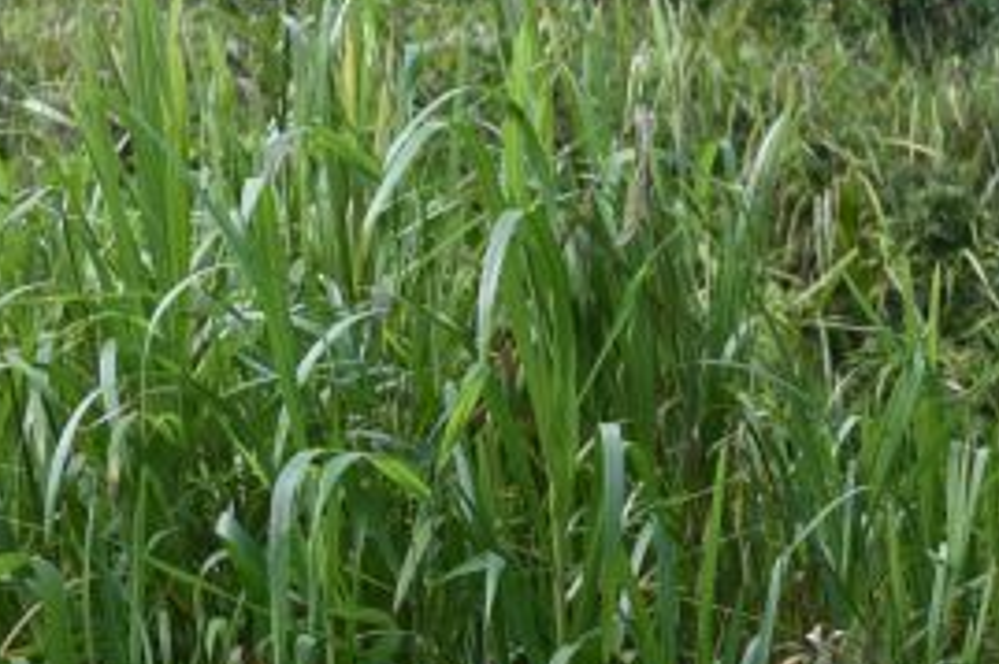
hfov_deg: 11.9
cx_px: 2117
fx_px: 4160
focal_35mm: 150
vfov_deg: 9.0
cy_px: 903
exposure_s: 1/125
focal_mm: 31
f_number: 6.3
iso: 160
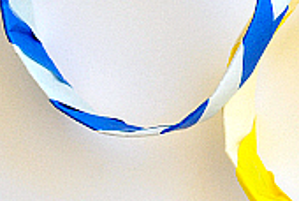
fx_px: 2063
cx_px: 482
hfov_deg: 8.1
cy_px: 47
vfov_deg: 5.6
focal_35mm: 248
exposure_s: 1/320
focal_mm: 44
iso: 200
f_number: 5.3
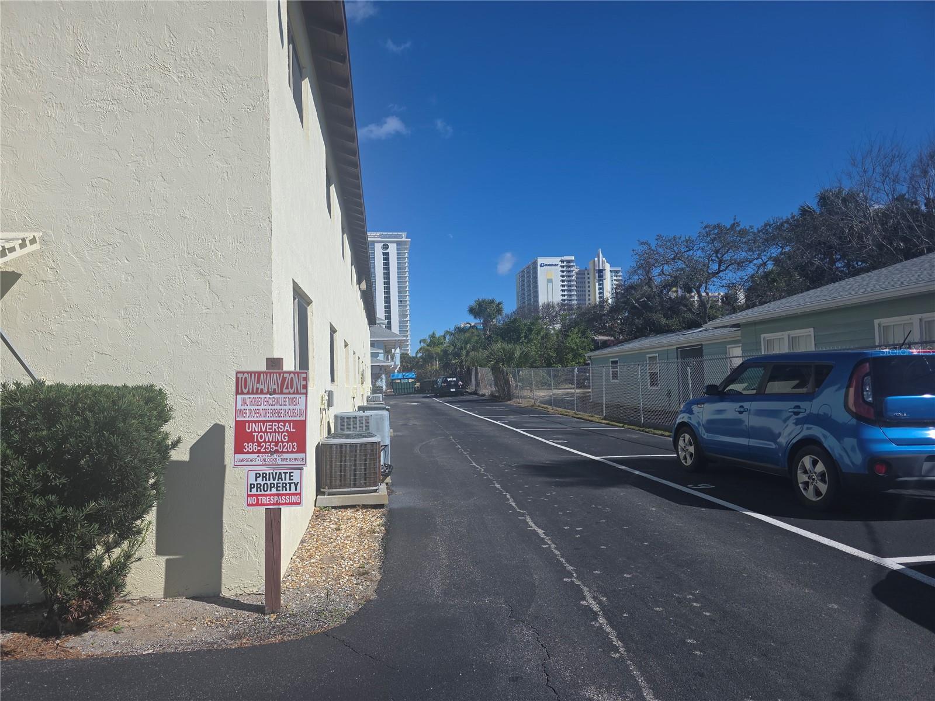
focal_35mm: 23
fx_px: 621
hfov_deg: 73.9
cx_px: 468
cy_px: 350
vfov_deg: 58.9
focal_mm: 6.3
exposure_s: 1/1509
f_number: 1.7
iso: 12
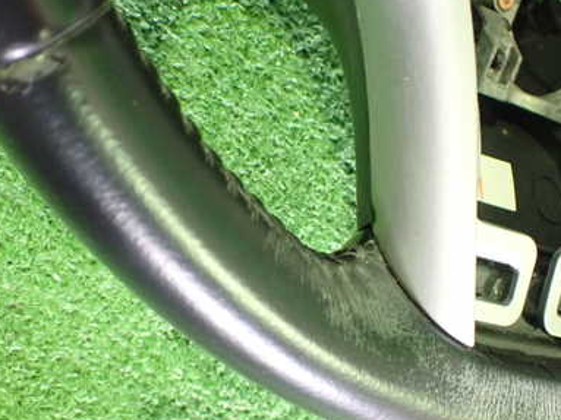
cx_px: 280
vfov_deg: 30.8
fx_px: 761
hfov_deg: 40.4
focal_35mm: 47
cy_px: 241
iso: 1250
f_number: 2.3
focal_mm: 5.4
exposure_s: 1/30
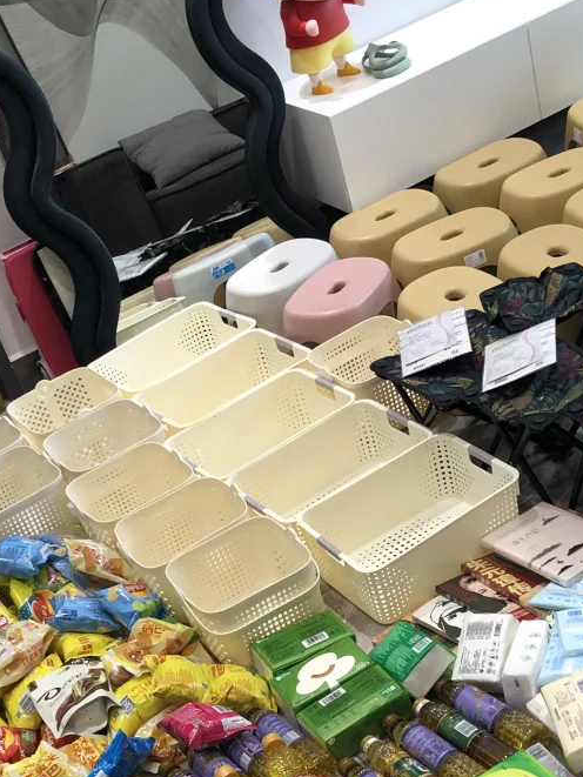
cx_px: 329
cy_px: 662
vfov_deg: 30.6
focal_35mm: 61
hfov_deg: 24.0
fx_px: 1369
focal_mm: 3.99
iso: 25
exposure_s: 1/30
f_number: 1.8
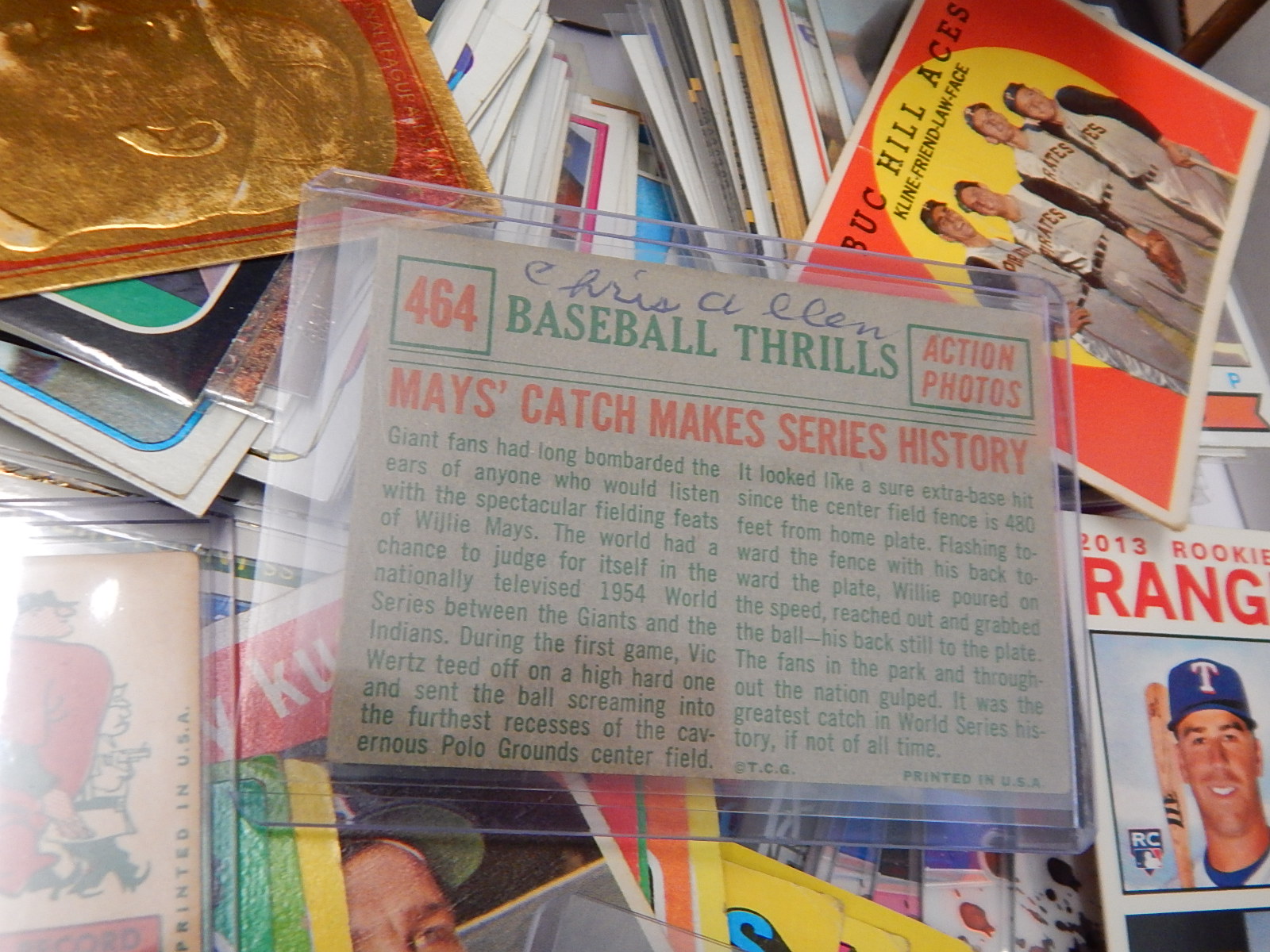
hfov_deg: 58.4
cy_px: 476
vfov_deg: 45.4
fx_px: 1137
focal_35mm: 31
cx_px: 635
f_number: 3.2
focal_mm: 5.6
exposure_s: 1/50
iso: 400
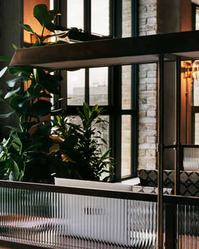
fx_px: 553
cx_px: -60
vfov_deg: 25.4
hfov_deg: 18.9
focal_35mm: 75
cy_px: 134
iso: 250
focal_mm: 41.1
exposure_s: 1/7.69
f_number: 7.1
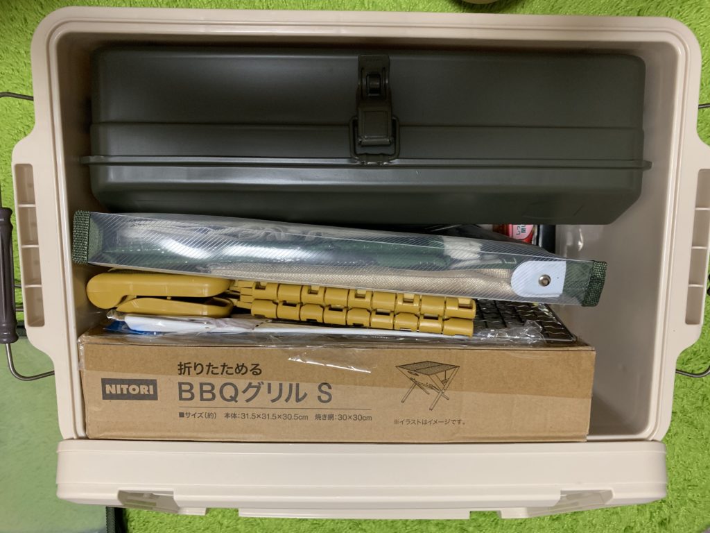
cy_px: 266
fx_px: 533
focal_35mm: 26
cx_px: 355
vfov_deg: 53.1
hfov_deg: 67.3
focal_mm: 4.25
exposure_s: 1/50
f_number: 1.8
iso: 250
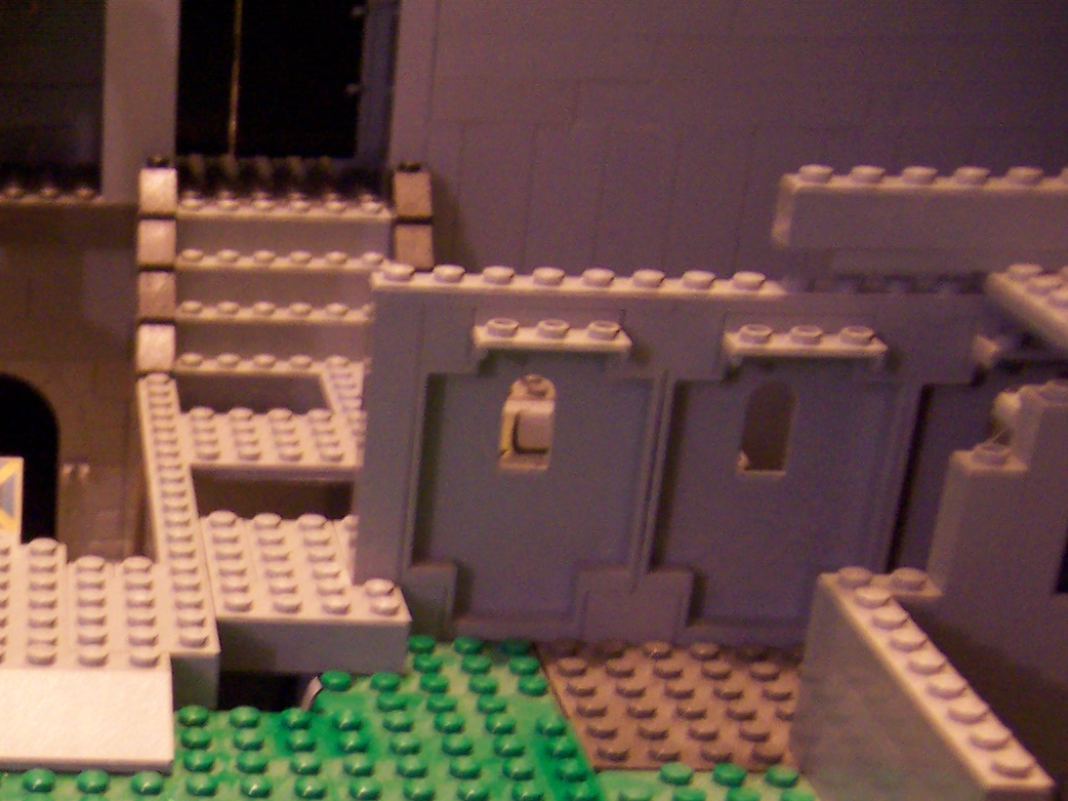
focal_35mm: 73
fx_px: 2252
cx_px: -95
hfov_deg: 24.9
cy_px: 853
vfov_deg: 19.4
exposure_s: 1/8
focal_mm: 5.5
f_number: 2.8
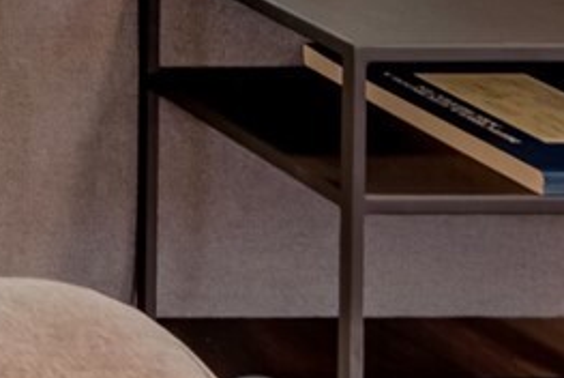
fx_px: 1615
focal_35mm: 103
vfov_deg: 10.3
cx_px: -1096
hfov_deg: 11.6
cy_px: -700
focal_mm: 16
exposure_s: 1/100
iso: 400
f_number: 9
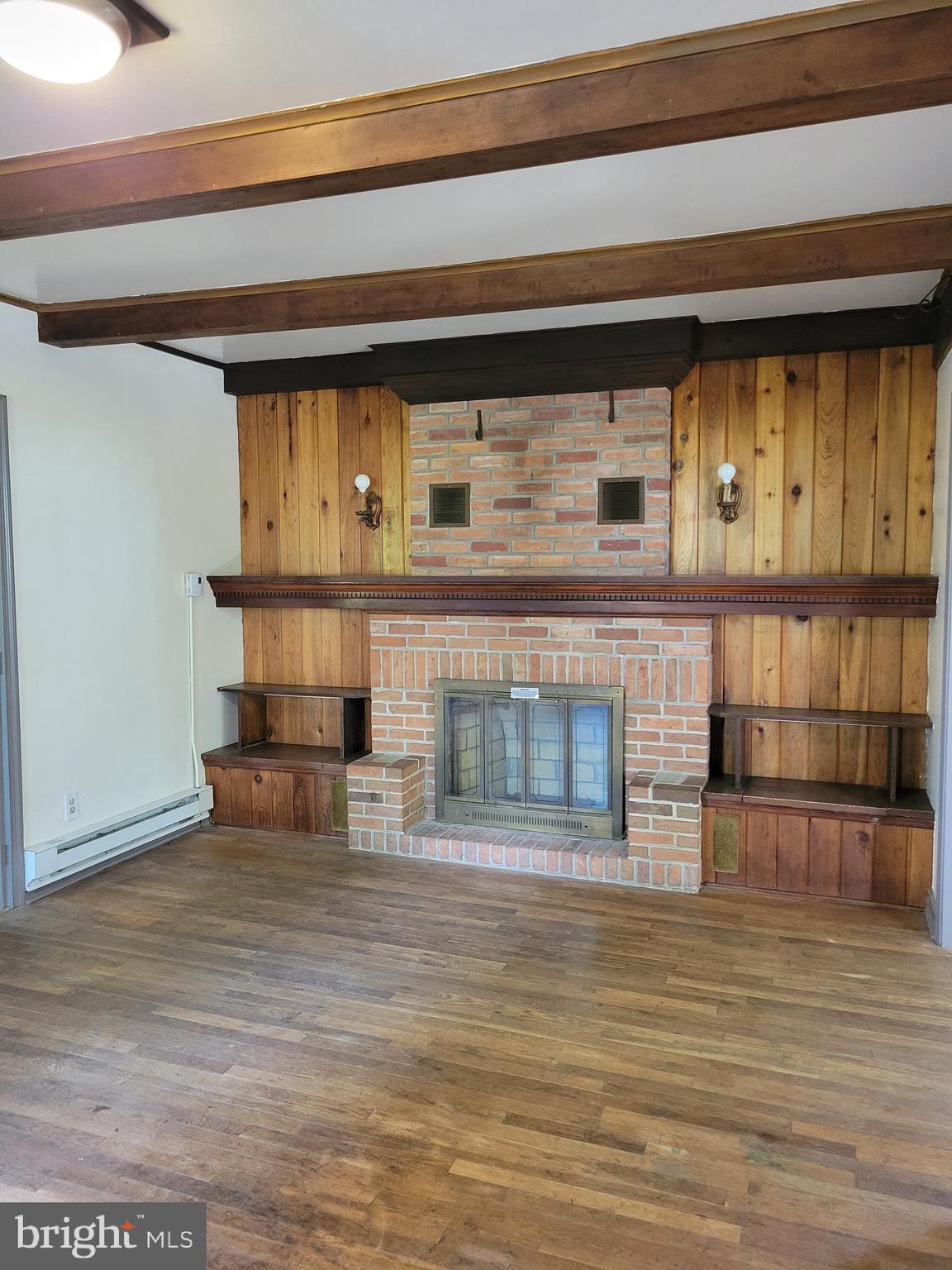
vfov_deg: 67.3
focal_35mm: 26
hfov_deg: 53.1
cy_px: 635
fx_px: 953
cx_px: 476
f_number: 1.8
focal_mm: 5.4
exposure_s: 1/40
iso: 400
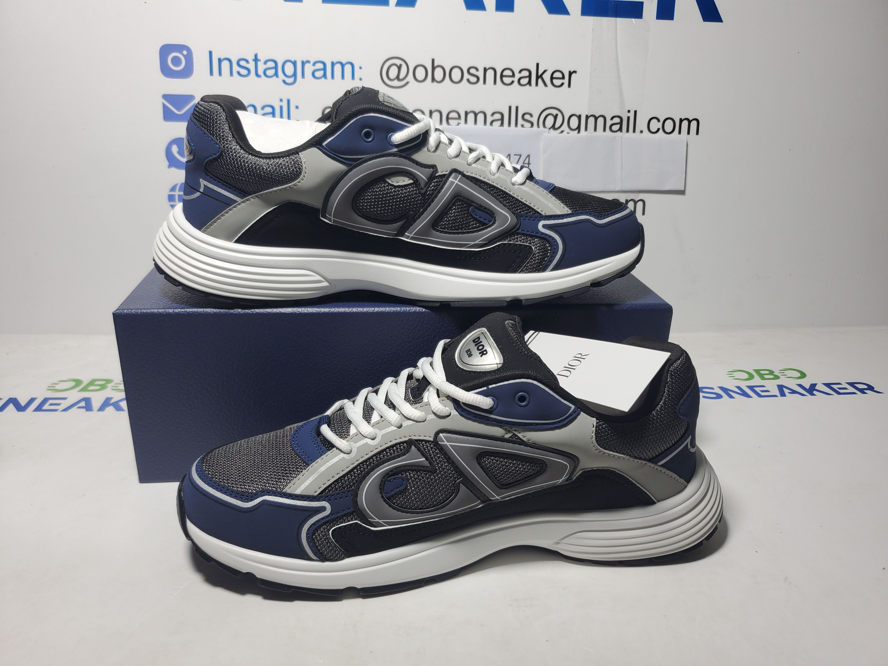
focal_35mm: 26
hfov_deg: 67.3
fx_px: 667
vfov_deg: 53.1
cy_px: 333
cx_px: 444
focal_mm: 4.3
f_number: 1.5
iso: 50
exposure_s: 1/410
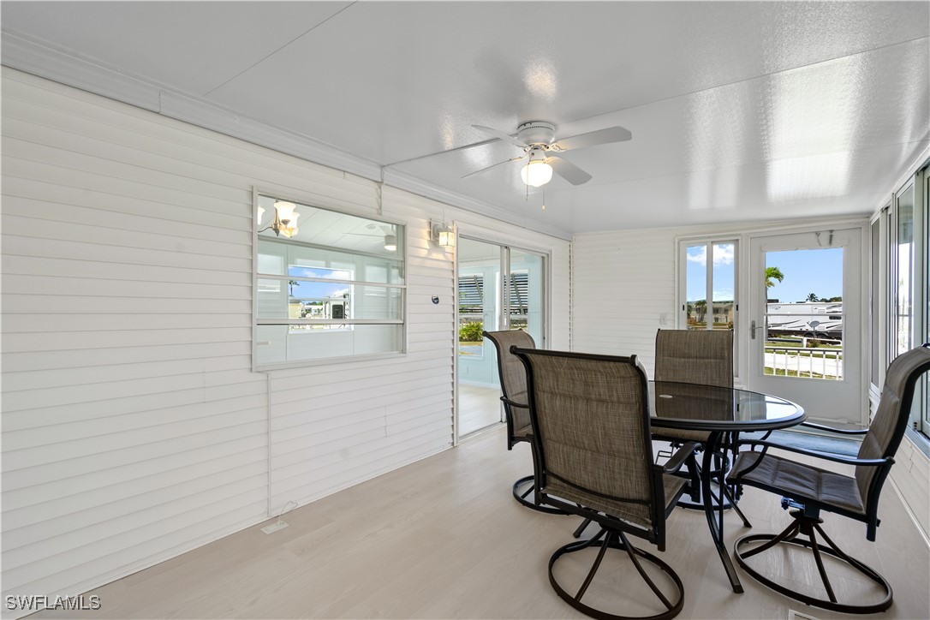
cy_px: 310
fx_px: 413
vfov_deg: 73.7
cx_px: 465
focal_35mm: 16
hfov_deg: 96.7
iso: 400
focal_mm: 16
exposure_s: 1/125
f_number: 8
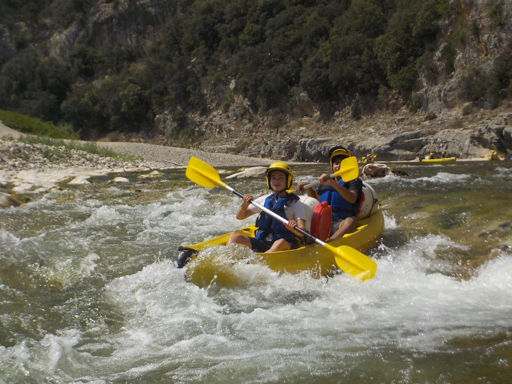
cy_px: 192
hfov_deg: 27.4
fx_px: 1050
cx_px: 256
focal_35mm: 71
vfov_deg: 20.7
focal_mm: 9.7
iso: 125
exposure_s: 1/1000
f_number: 5.3
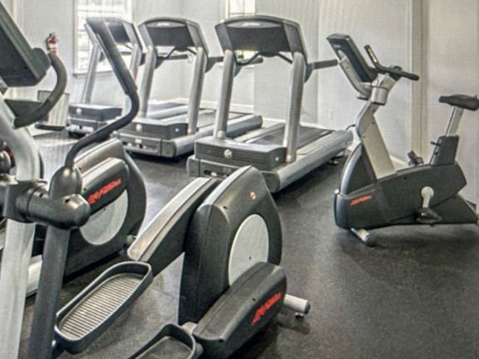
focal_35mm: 46
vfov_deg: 31.3
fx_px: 636
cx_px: 140
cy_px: 121
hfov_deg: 40.4
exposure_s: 1/60
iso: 160
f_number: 1.5
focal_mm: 5.7
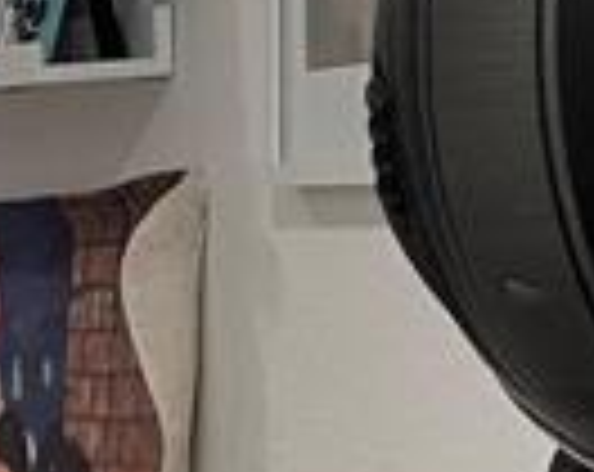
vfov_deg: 8.1
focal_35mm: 190
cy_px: 400
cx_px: -783
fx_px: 3333
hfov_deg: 9.2
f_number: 1.6
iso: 100
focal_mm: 5.1
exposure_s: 1/60
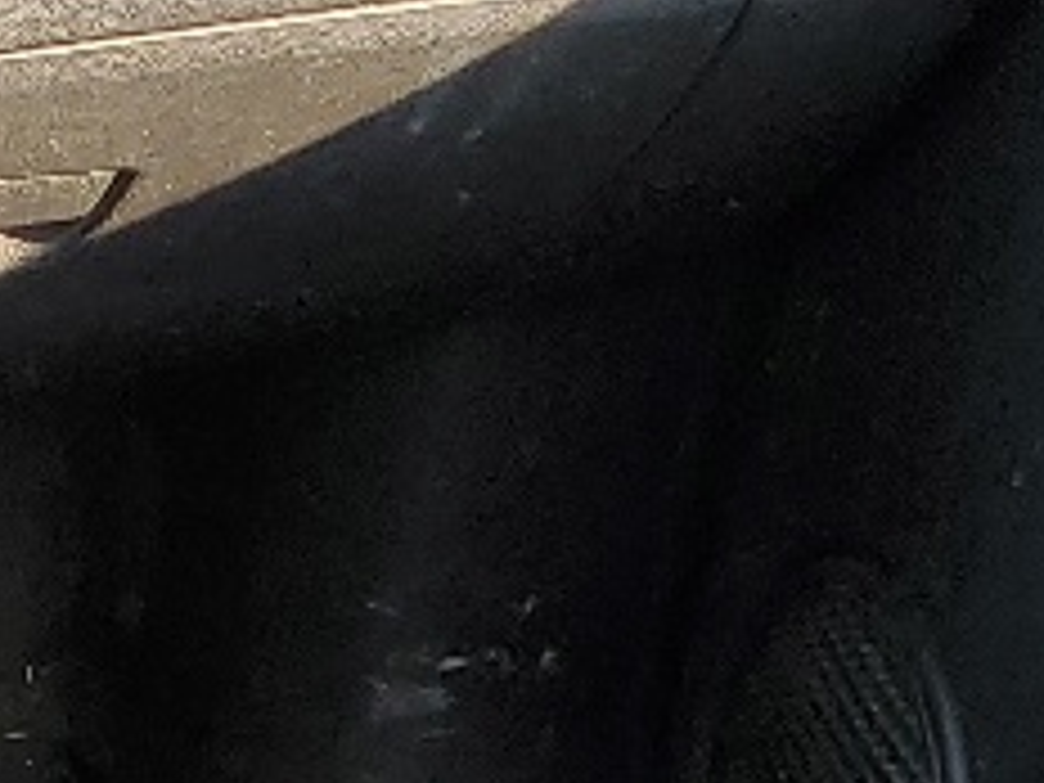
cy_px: 1112
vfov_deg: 8.2
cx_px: -1732
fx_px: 5399
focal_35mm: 179
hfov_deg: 9.4
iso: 50
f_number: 1.5
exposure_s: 1/192
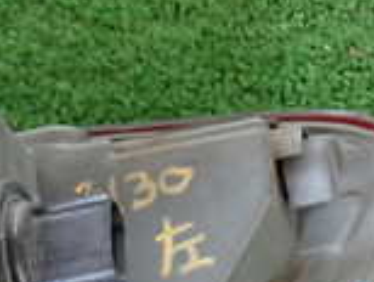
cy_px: 418
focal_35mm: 148
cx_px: -206
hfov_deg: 12.6
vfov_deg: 9.8
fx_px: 1602
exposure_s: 1/40
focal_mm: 6.83
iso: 500
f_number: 2.7
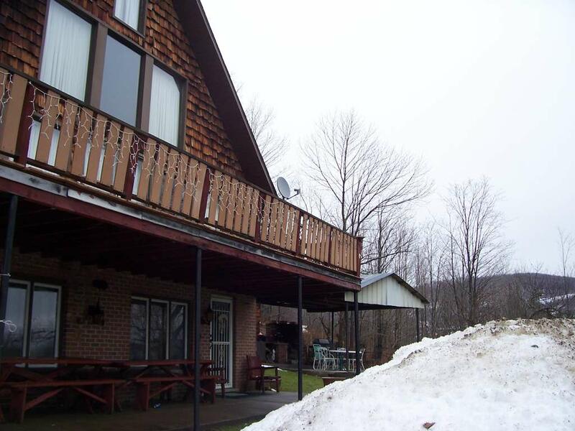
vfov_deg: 41.8
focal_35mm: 34
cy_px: 216
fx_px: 565
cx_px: 288
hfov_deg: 54.0
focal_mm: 5.6
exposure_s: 1/180
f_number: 2.7
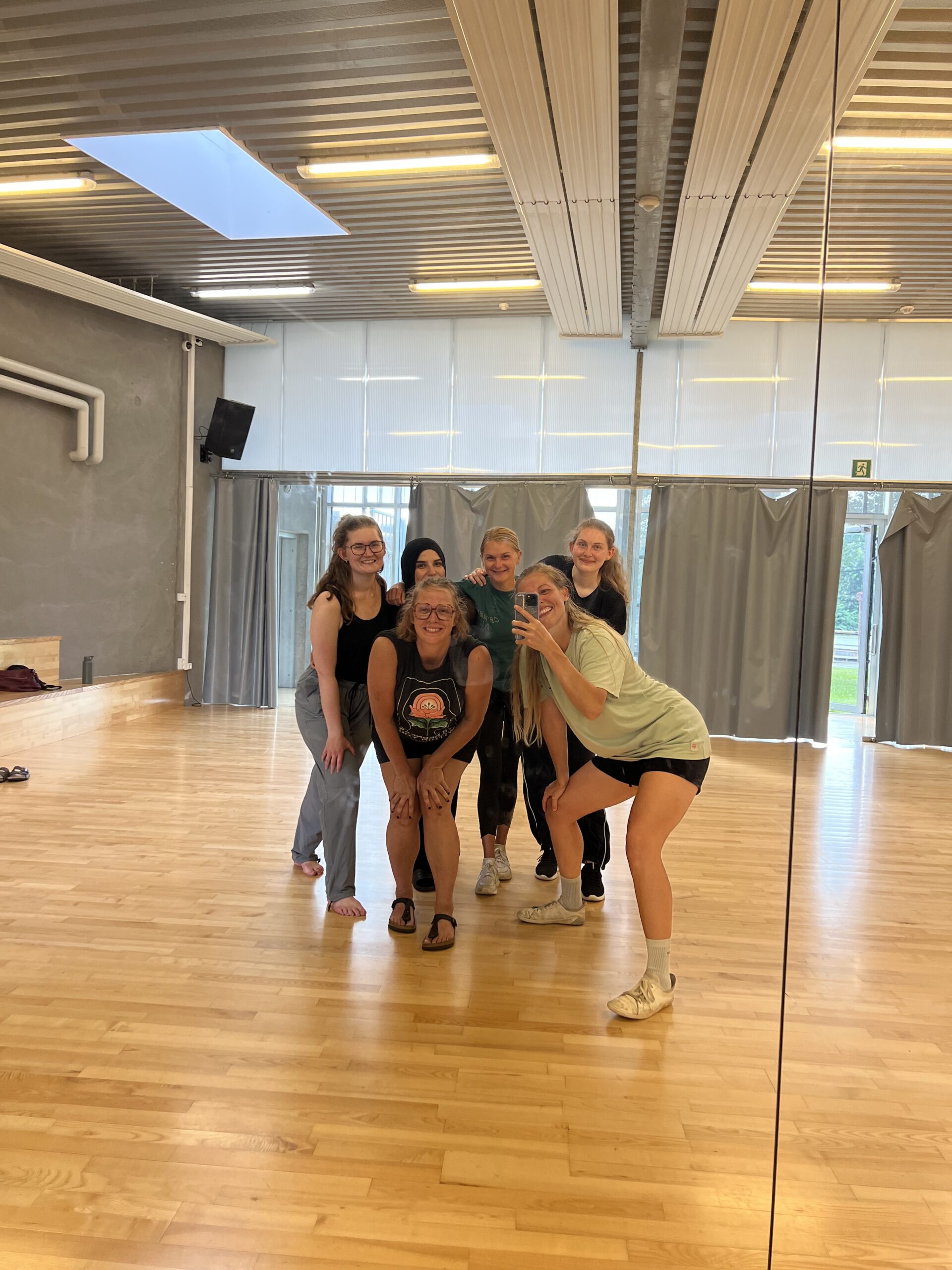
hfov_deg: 53.1
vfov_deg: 67.3
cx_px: 476
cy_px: 635
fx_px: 953
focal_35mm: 26
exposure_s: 1/100
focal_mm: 5.7
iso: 100
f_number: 1.5
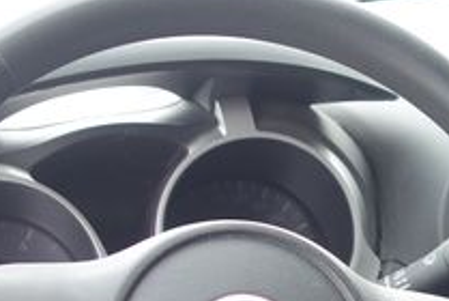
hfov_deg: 14.5
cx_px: 537
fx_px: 1711
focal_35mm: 137
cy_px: 330
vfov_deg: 9.9
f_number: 2.2
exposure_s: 1/160
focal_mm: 10.4
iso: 125
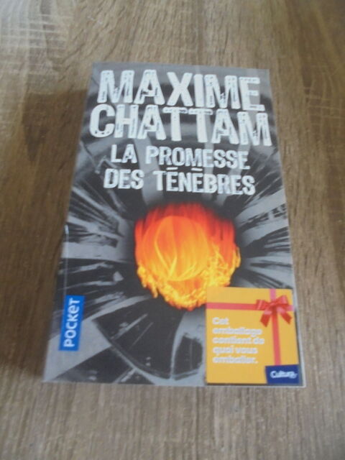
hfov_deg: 53.1
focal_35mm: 26
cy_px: 230
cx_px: 172
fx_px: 346
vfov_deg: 67.3
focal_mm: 4.6
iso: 400
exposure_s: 1/25
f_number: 3.5
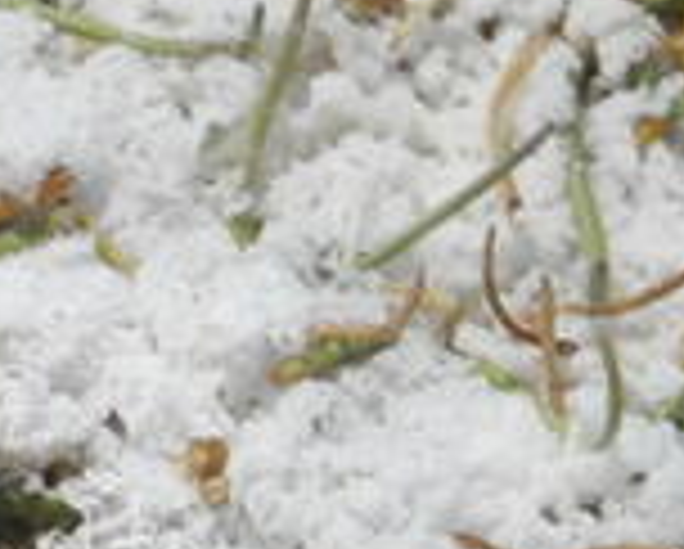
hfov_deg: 2.8
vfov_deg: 2.2
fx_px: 13986
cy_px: 1404
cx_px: -526
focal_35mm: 690
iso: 100
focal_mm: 22.5
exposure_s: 1/1250
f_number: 5.6
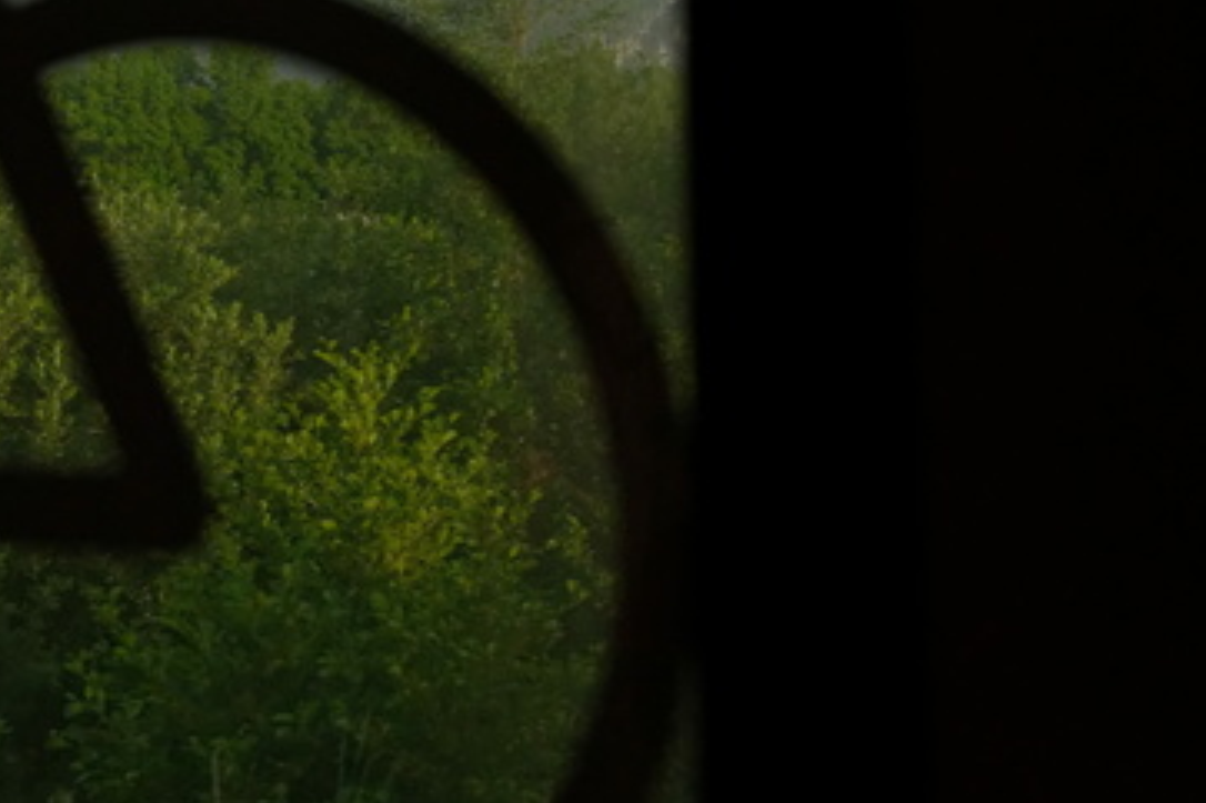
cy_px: -33
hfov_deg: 21.5
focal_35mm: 92
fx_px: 3080
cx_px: 30
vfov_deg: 14.6
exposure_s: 1/2000
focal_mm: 42
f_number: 8
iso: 3200
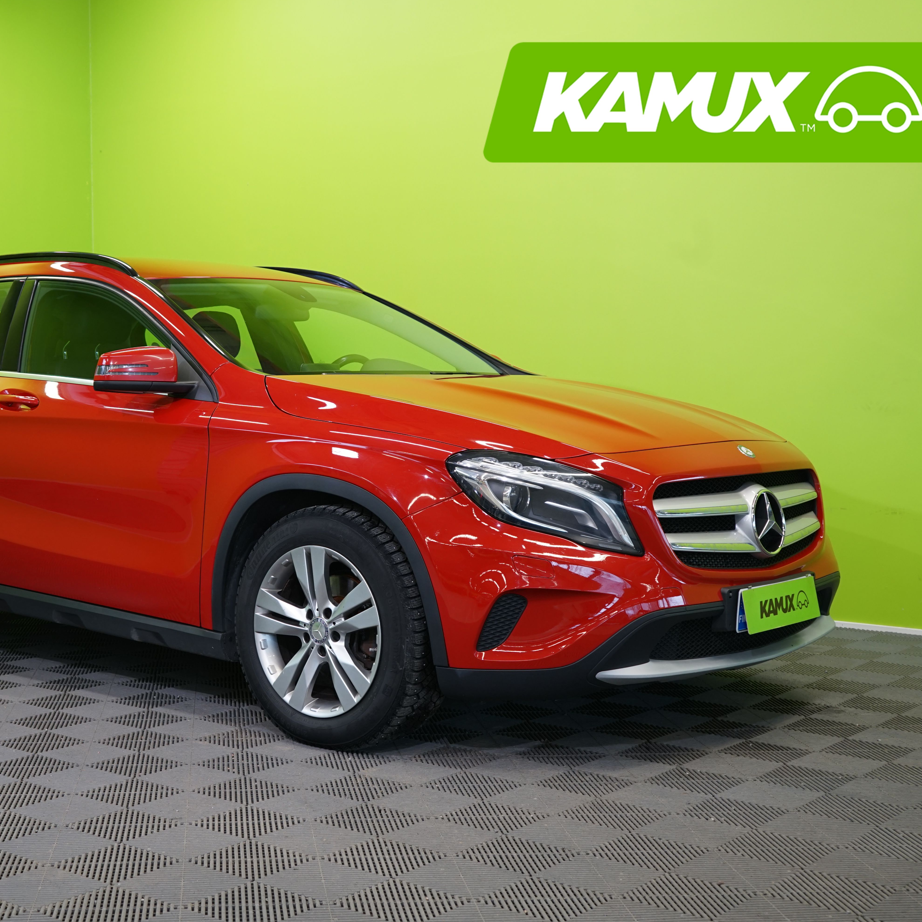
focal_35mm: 49
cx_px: 308
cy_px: 464
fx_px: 1477
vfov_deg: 34.7
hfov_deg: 34.4
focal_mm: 38
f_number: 5.6
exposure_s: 1/30
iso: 500
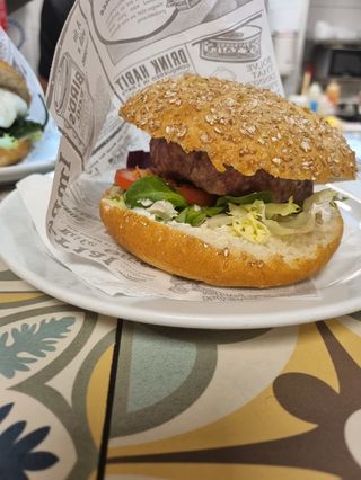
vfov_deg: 67.3
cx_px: 180
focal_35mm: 26
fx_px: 361
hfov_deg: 53.1
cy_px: 240
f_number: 1.8
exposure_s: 1/100
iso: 250
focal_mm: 5.4
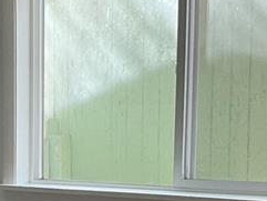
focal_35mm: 123
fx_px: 949
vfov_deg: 11.8
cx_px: -45
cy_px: 252
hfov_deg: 15.5
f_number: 1.8
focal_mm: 3
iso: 64
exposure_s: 1/93
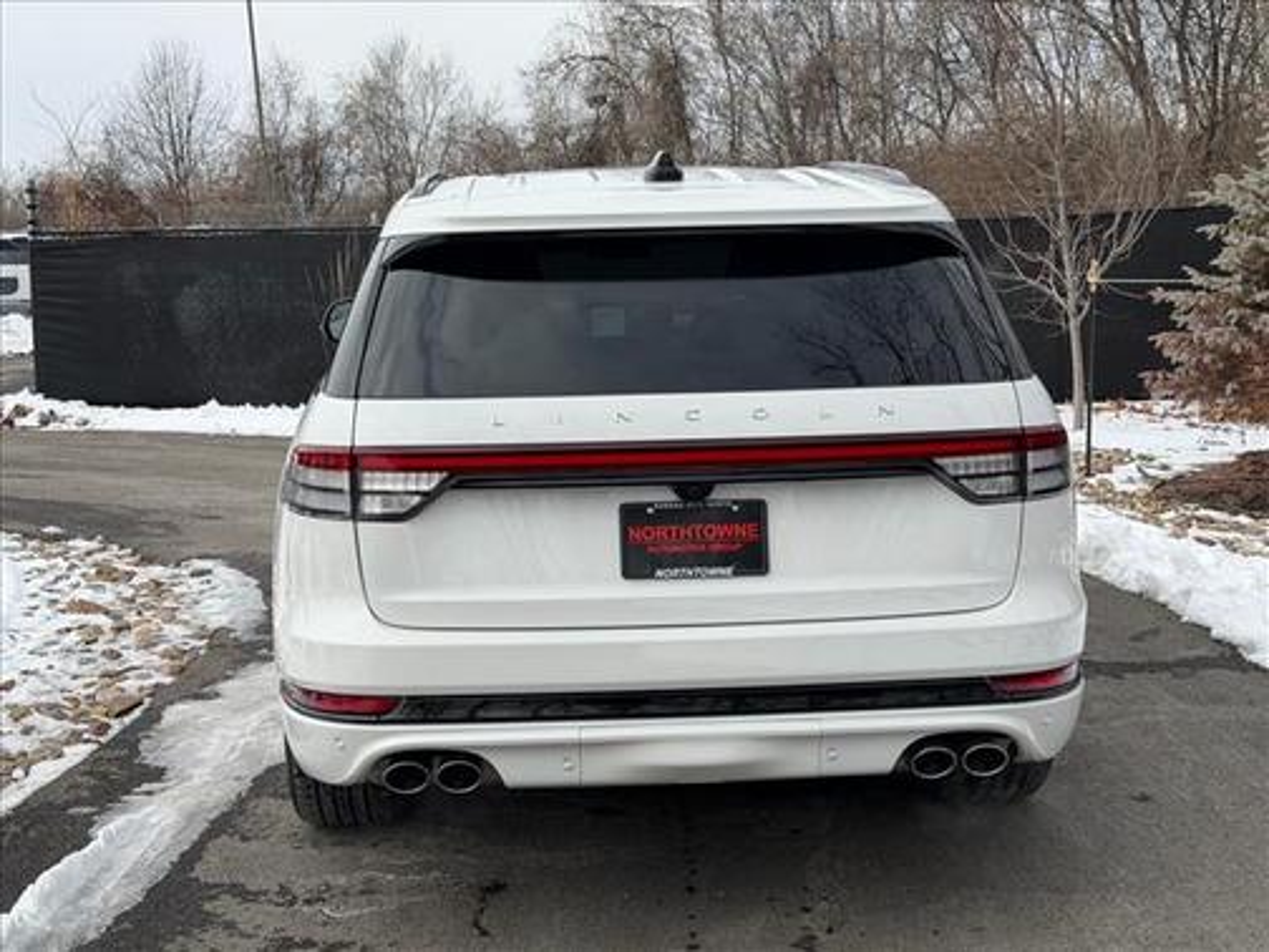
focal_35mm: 48
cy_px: 476
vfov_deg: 30.3
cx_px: 634
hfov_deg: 39.7
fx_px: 1760
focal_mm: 6.76
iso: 64
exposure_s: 1/3378
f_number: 1.78
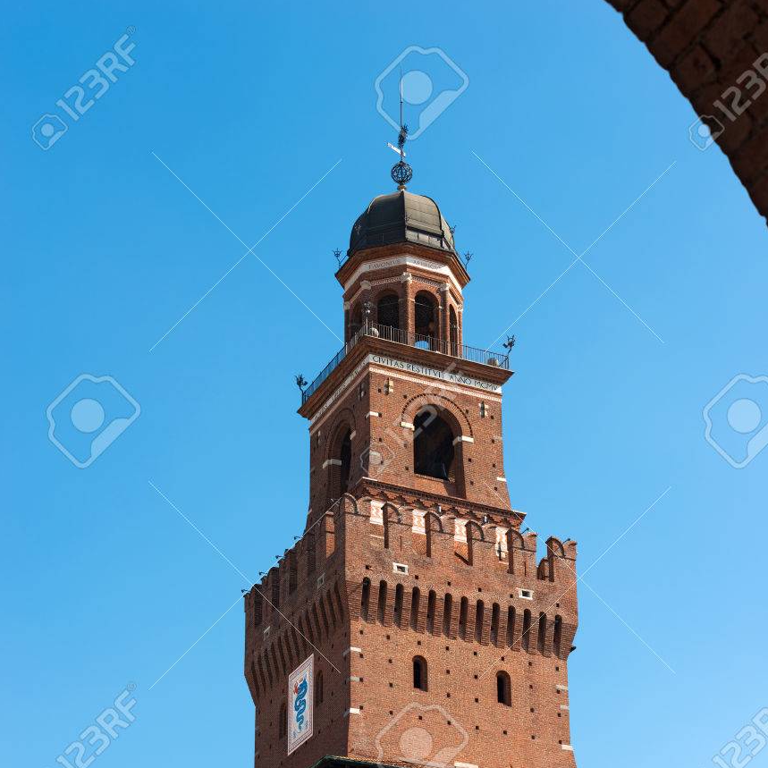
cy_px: 578
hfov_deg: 19.3
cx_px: 385
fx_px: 2259
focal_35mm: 90
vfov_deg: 19.2
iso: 100
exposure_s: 1/160
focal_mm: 70
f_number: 8
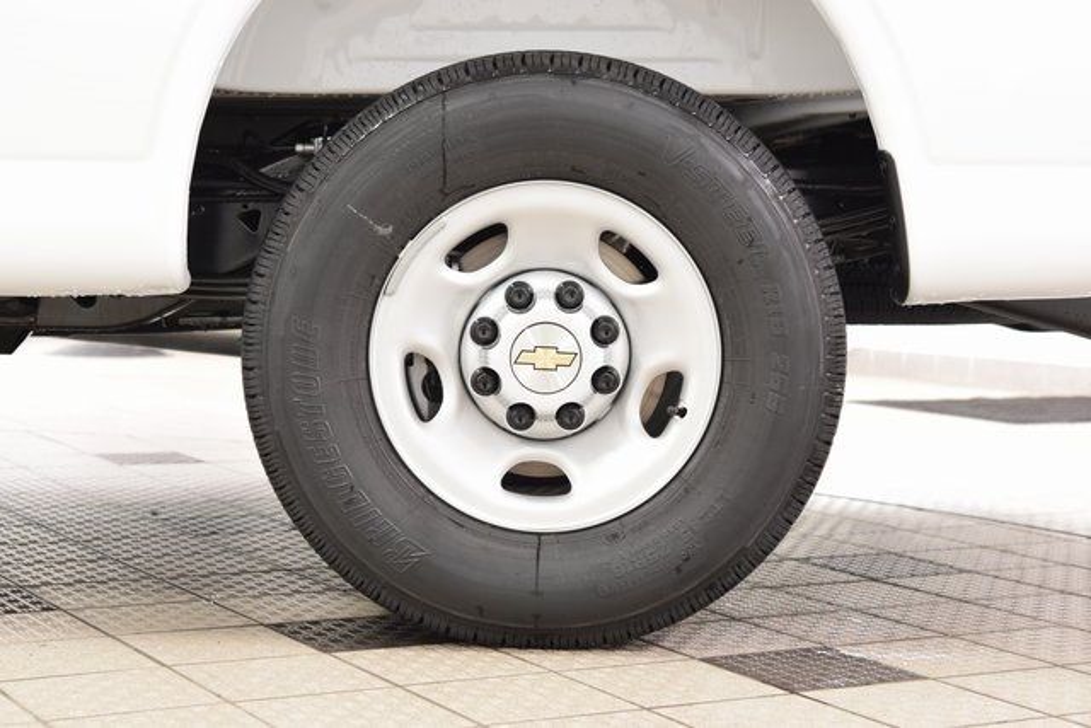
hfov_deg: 29.9
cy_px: 364
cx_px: 546
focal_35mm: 68
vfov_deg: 20.2
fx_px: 2046
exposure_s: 1/60
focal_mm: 45
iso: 1600
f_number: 4.5
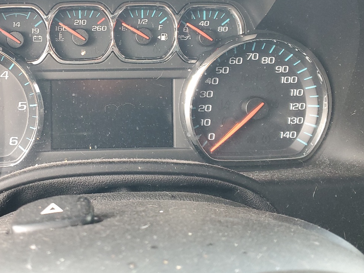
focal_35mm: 43
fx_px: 452
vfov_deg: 33.1
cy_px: 73
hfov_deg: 42.7
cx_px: 98
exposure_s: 1/60.2
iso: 138
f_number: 1.5
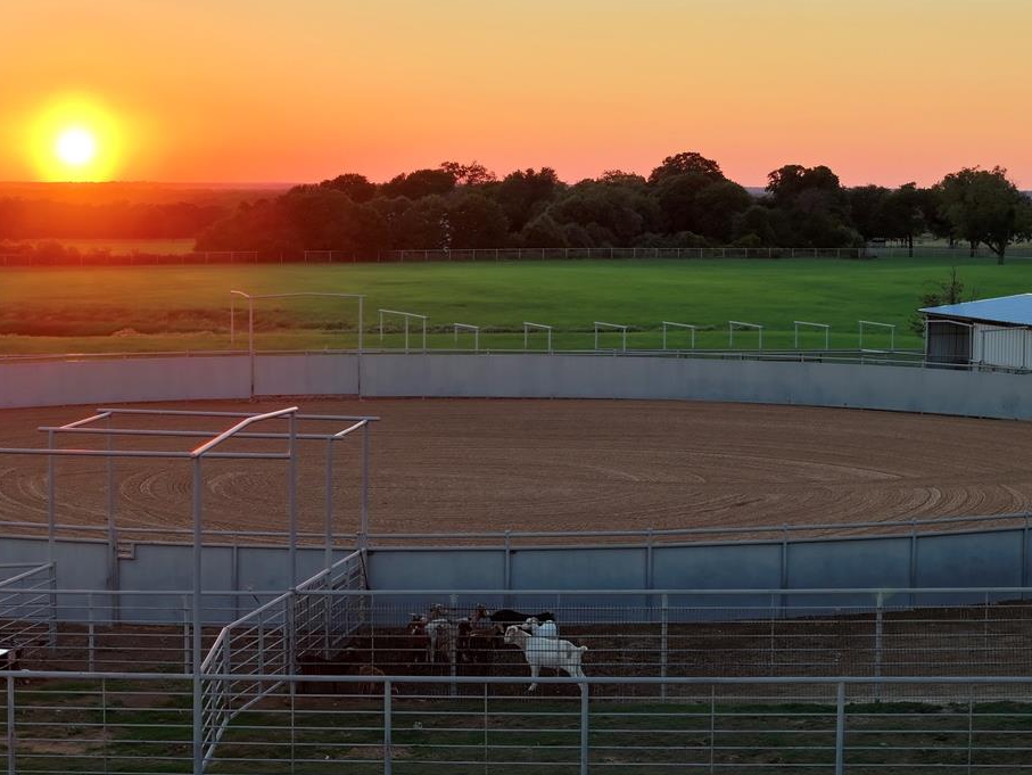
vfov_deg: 18.7
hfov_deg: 24.7
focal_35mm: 79
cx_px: 468
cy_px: 376
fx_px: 2356
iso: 280
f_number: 2.8
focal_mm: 19.35
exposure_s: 1/15
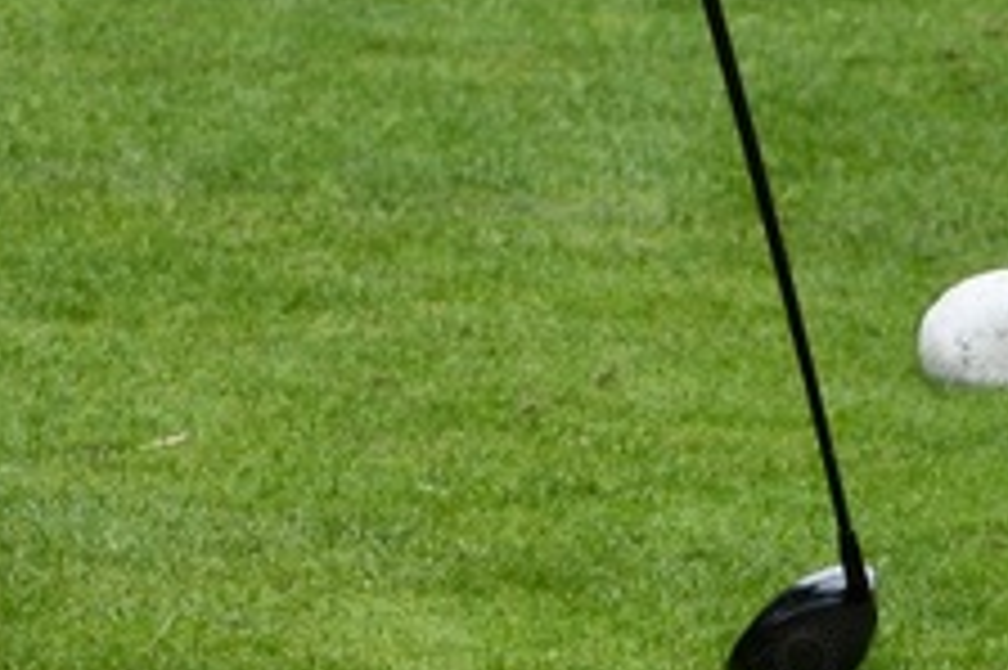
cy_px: -809
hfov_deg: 4.0
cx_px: -637
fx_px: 14269
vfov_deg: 2.7
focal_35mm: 510
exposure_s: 1/1250
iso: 400
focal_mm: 70
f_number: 5
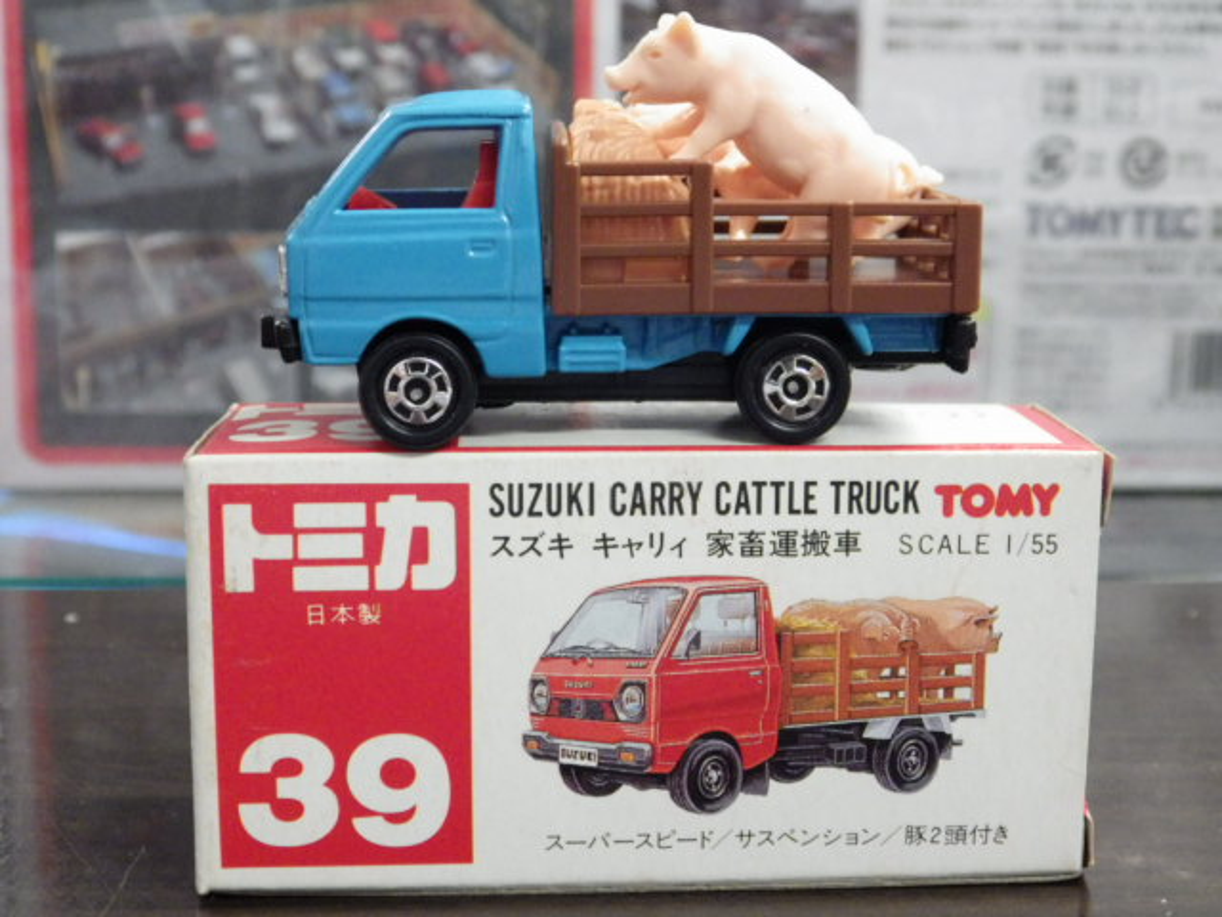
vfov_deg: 24.8
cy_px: 458
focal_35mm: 59
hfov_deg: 32.7
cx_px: 611
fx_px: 2083
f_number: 4
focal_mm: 10.7
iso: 800
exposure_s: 1/25
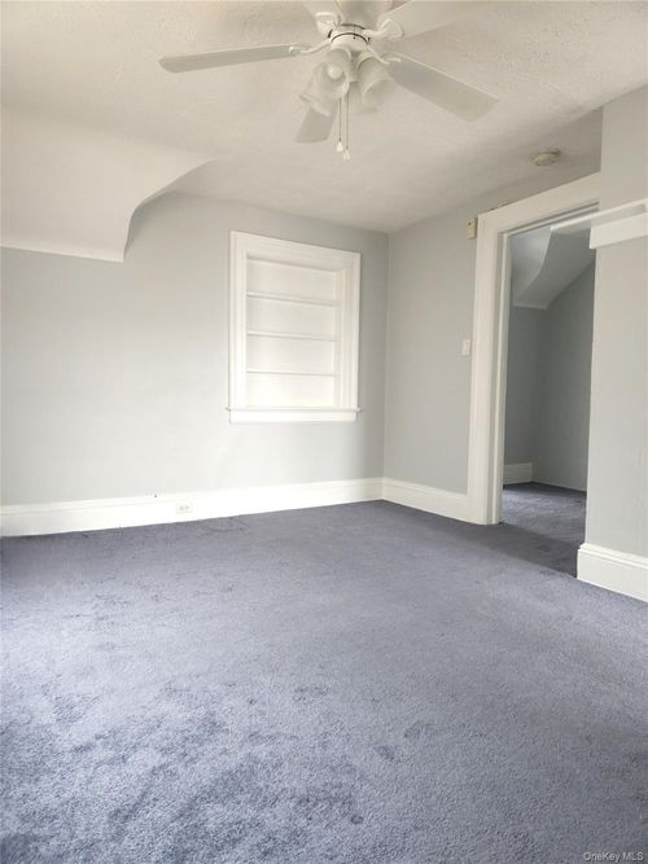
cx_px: 324
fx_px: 574
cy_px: 432
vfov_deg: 73.9
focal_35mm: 23
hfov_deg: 58.9
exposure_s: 1/24
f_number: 1.8
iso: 250
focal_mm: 5.4
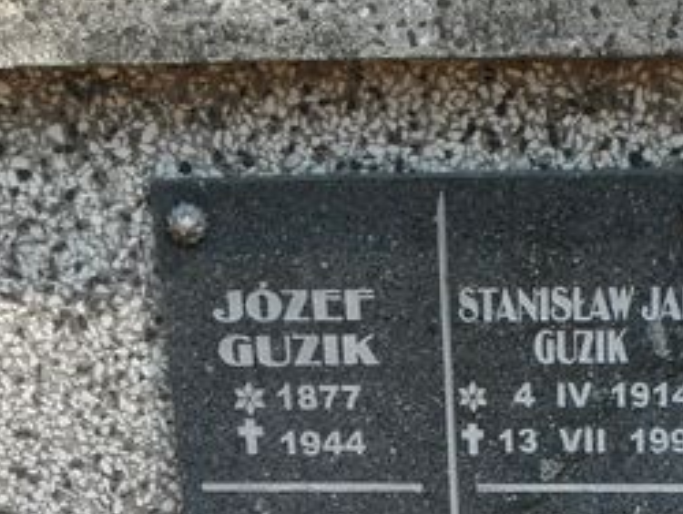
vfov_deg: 15.5
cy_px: 629
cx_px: 478
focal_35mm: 92
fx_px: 1817
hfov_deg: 21.2
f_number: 4.2
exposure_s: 1/180
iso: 80
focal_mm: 7.8
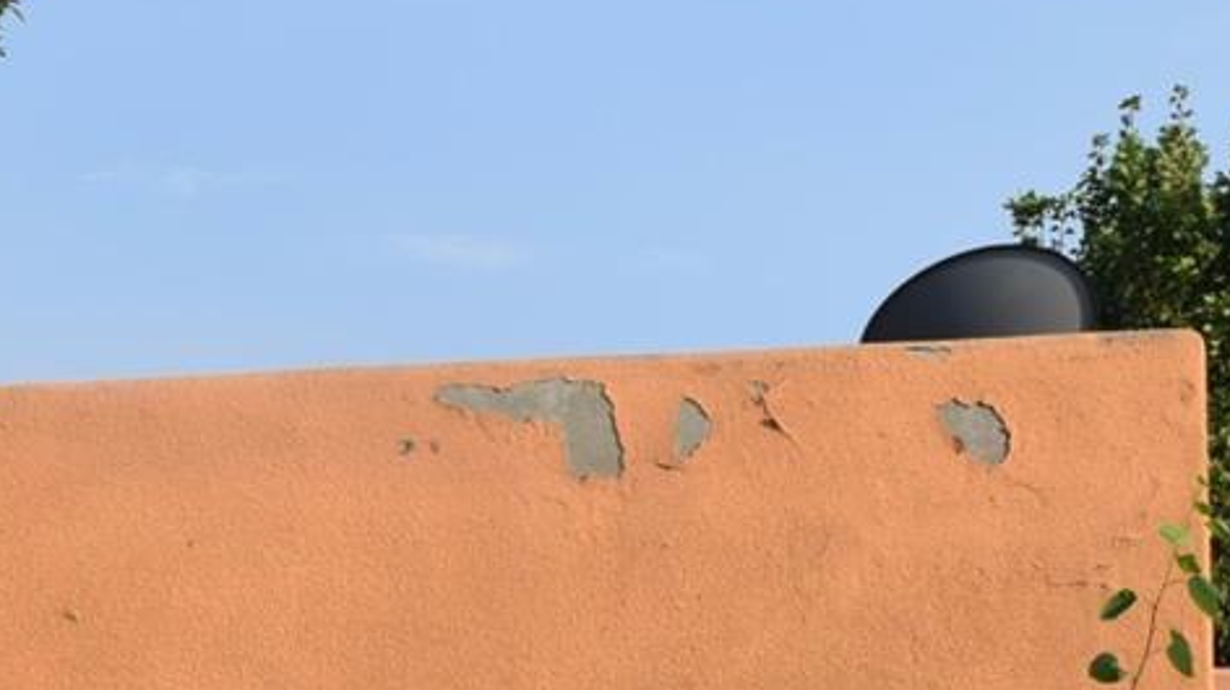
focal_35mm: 120
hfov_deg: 17.8
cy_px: 1225
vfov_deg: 9.6
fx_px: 3912
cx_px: 300
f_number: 9
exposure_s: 1/320
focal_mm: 24
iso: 200
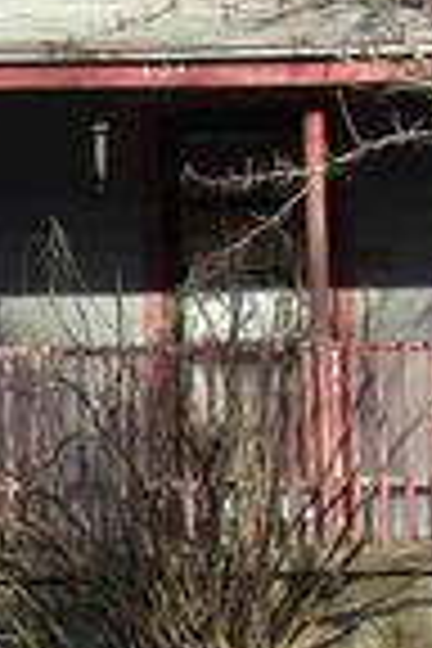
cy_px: 448
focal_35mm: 166
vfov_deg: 12.4
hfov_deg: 8.2
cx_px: 40
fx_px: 2988
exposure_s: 1/355
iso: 100
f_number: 3.8
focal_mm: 8.2
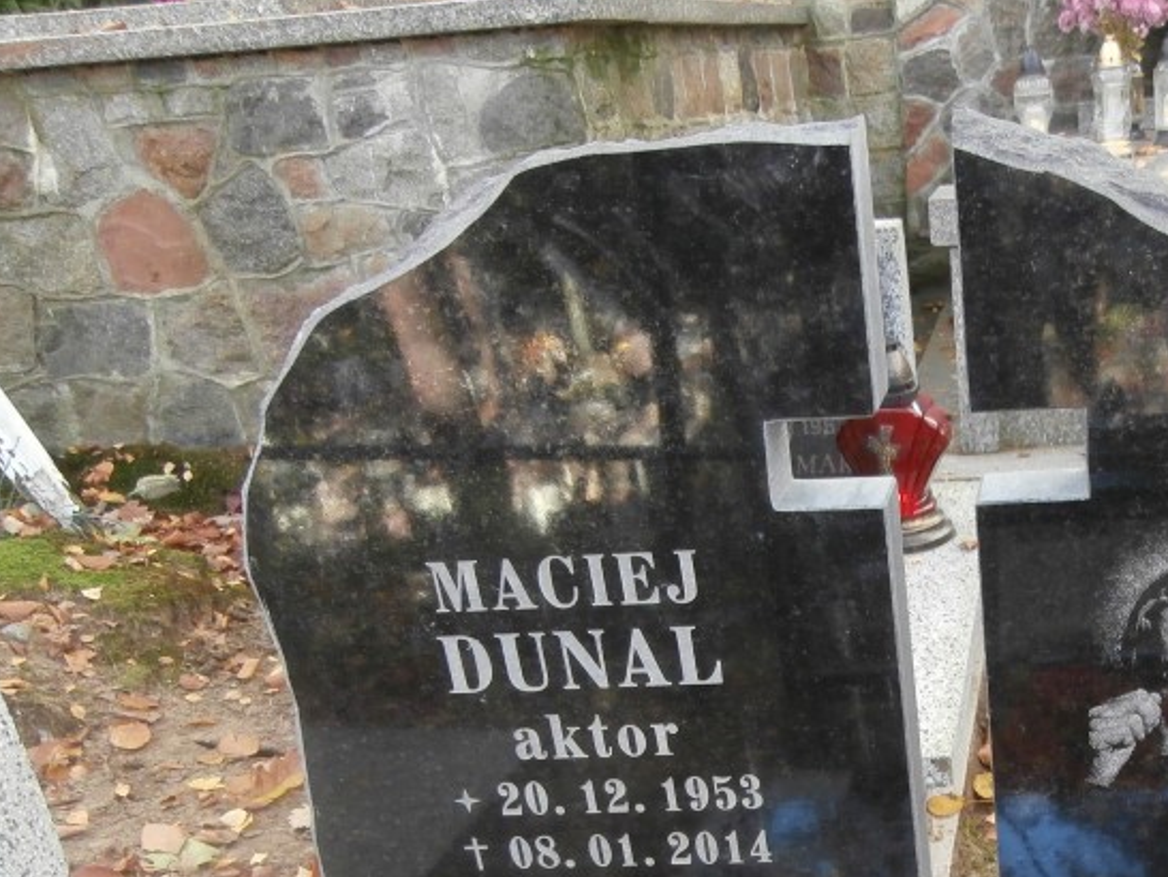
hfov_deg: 40.2
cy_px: 796
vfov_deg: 30.7
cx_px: 948
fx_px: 1519
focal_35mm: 45
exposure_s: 1/30
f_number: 3
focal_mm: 4.2
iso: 200
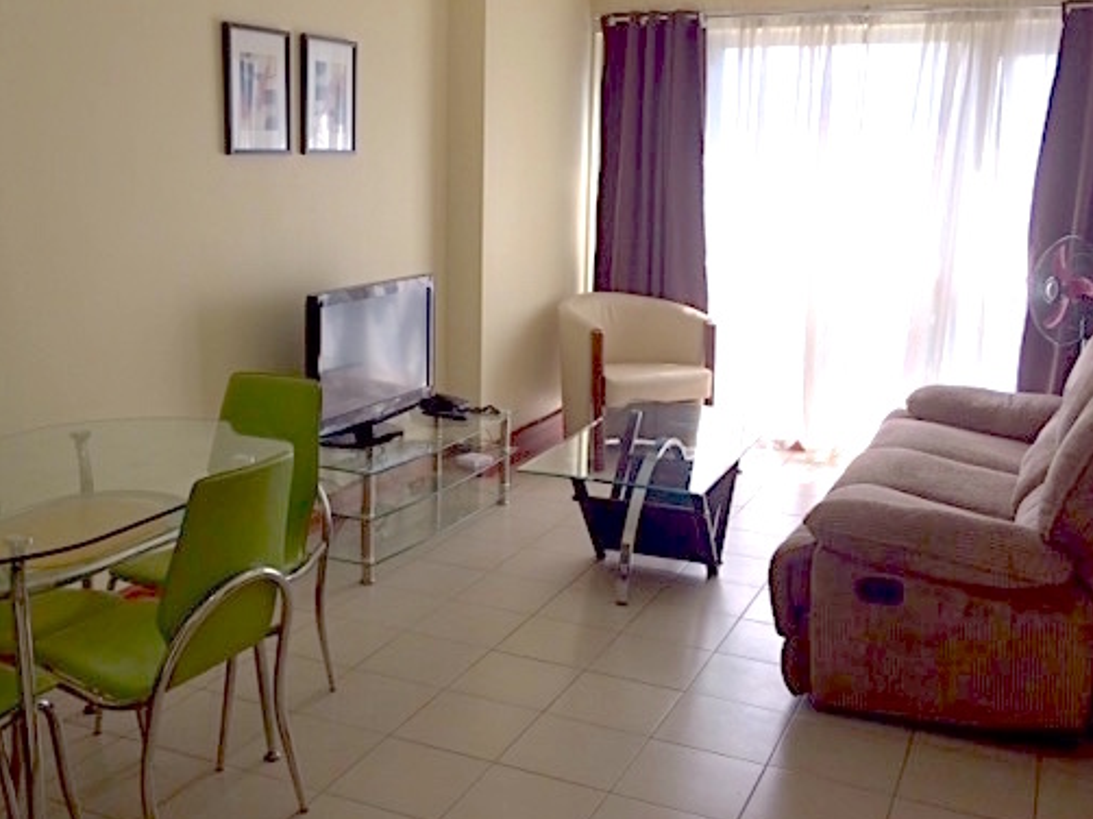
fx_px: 1168
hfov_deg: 50.1
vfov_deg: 38.6
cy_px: 396
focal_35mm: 37
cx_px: 503
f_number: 2.2
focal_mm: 4.15
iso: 32
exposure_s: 1/120
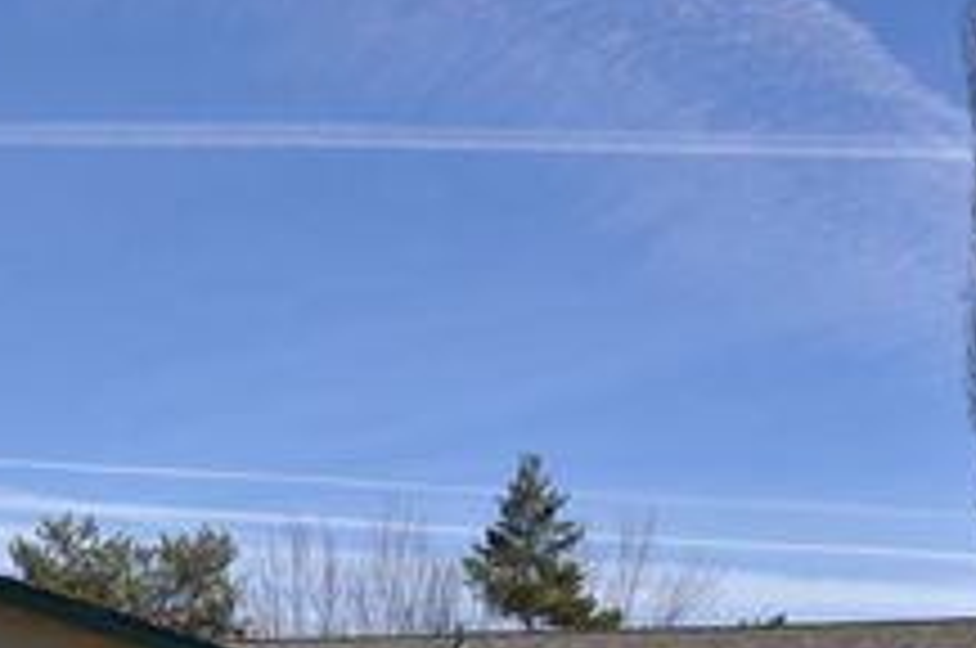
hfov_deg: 26.5
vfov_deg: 17.4
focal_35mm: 76
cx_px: 292
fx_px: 2057
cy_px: 693
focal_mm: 22
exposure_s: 1/400
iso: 200
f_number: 10
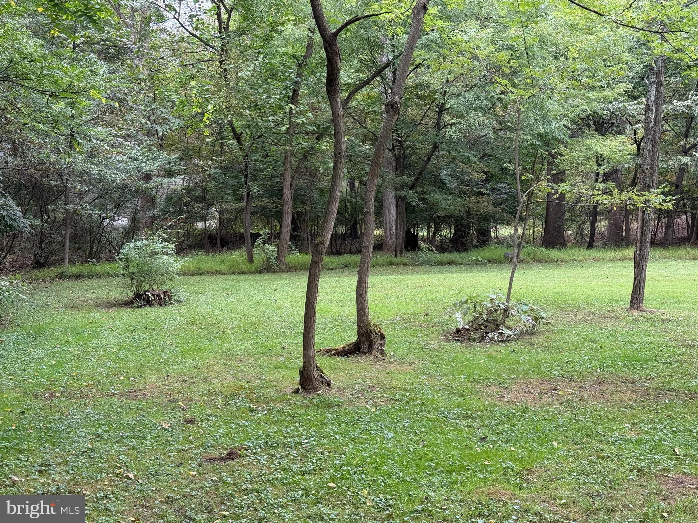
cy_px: 262
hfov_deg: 39.7
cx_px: 349
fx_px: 968
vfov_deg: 30.3
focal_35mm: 48
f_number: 1.78
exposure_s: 1/248
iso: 80
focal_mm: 6.76
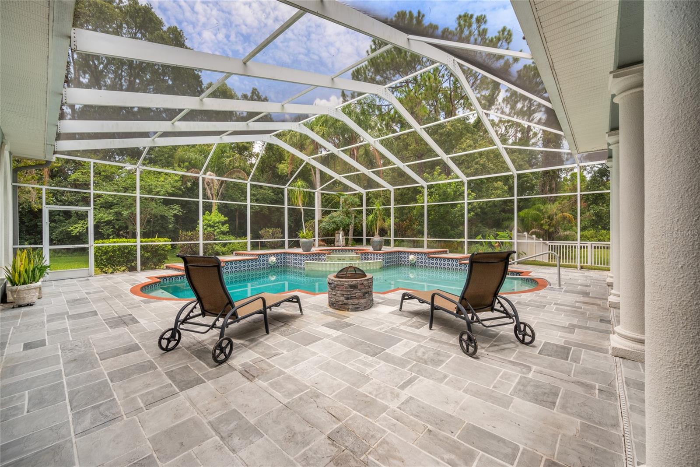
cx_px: 350
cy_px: 234
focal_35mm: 14
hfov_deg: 104.2
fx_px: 272
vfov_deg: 81.2
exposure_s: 1/500
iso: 250
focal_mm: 14
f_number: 6.3
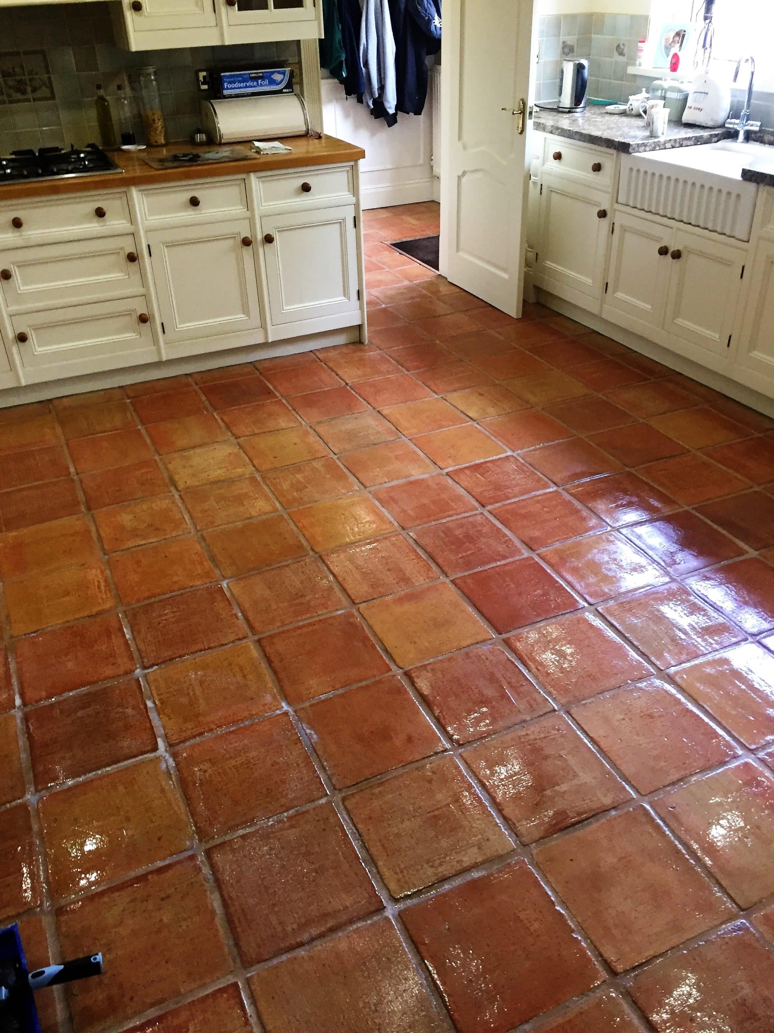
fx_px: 865
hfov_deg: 48.2
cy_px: 516
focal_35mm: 29
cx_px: 387
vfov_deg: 61.7
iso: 200
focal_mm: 4.15
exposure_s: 1/33
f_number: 2.2
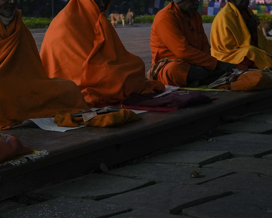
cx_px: 116
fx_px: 797
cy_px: -6
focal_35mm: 99
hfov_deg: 19.4
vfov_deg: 15.3
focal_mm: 40.8
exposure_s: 1/5000
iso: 1250
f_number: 5.6
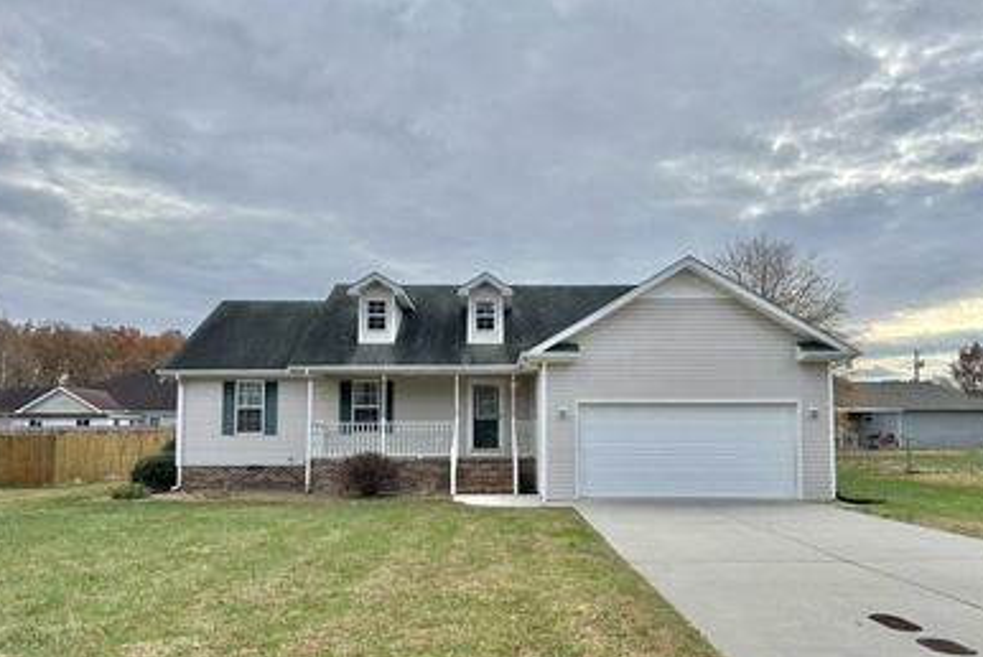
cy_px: 374
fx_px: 765
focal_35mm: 28
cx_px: 492
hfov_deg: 65.4
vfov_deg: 46.3
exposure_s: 1/3571
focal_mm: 5.7
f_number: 1.5
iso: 50
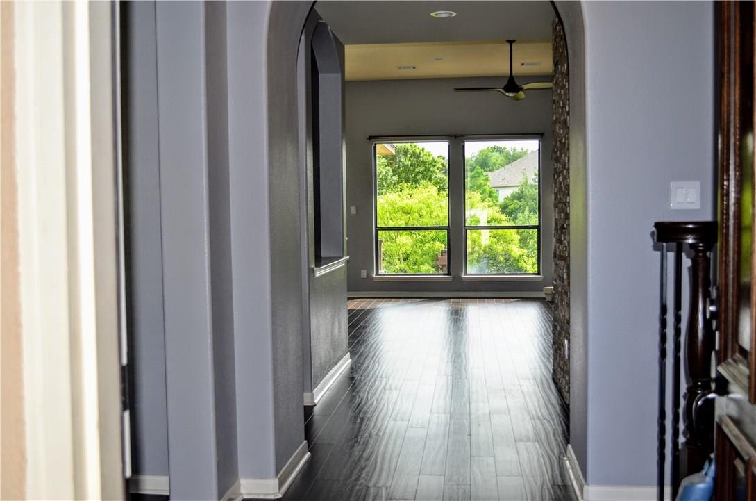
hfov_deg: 49.6
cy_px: 250
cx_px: 378
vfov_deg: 34.1
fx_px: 817
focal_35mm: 39
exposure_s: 1/200
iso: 200
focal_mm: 26
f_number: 4.2
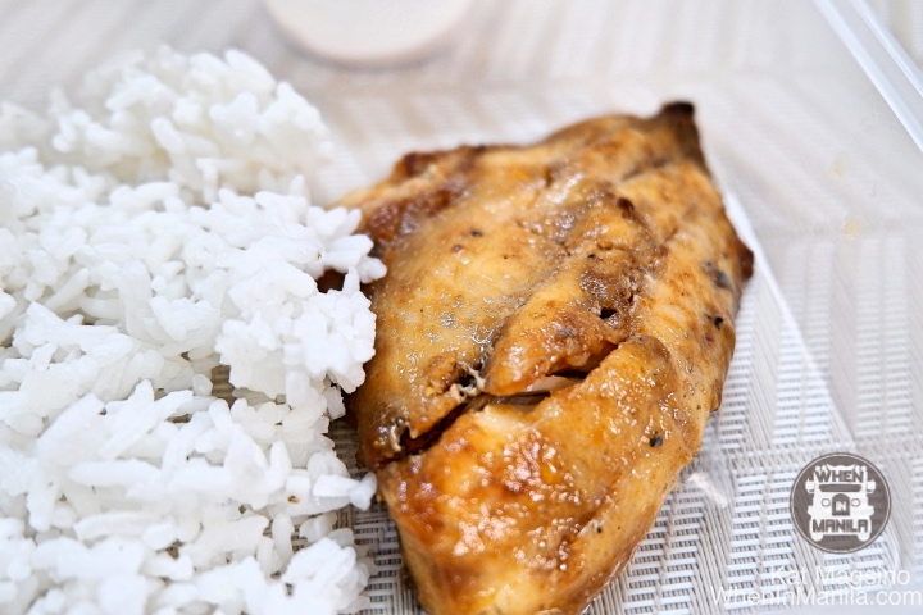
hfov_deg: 58.7
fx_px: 820
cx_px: 462
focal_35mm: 32
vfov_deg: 41.1
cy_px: 308
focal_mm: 21.1
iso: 320
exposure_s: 1/40
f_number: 4
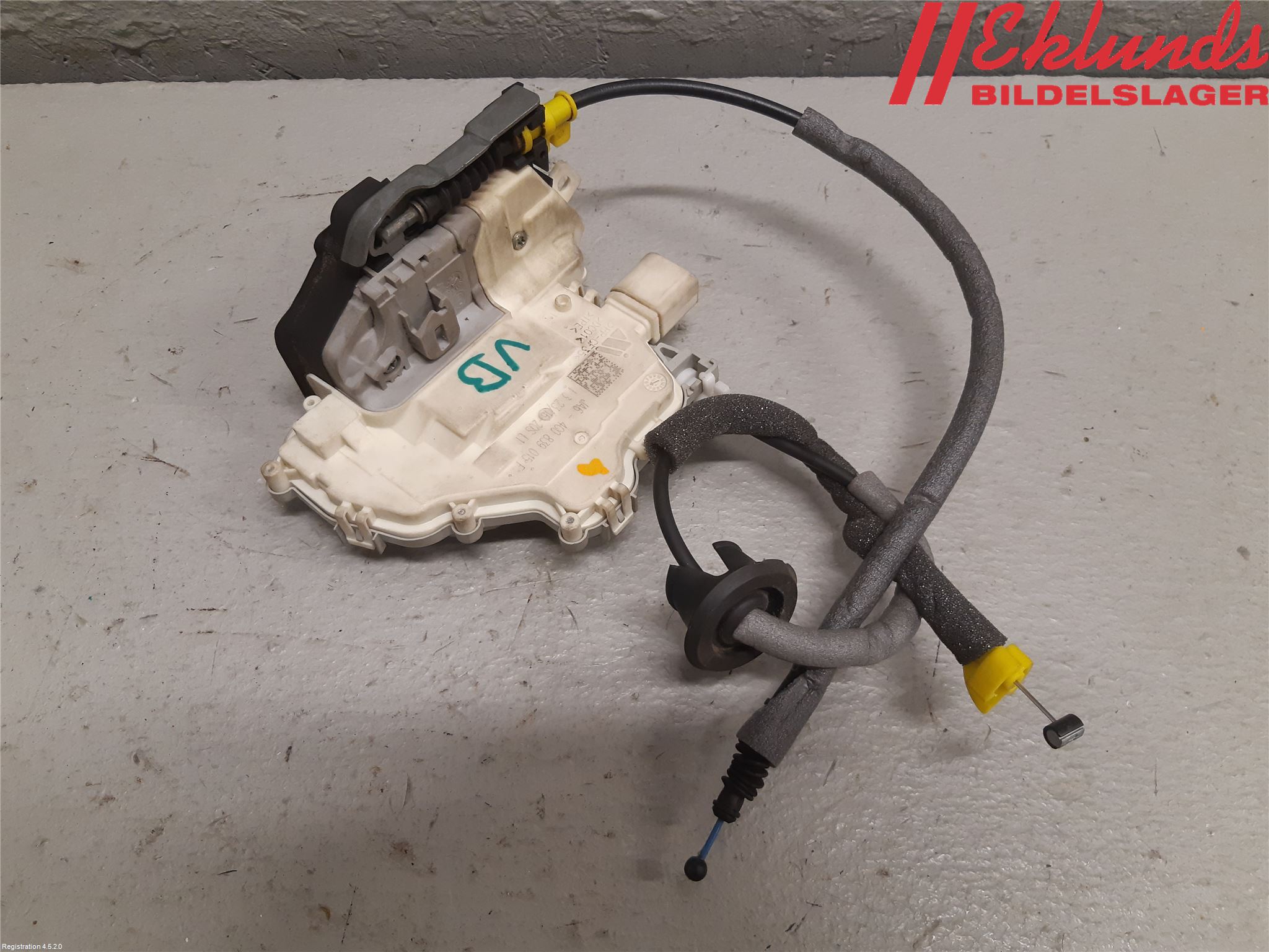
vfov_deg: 53.1
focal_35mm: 26
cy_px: 476
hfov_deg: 67.3
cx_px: 634
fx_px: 953
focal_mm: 3.93
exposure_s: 1/50
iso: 125
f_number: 1.7
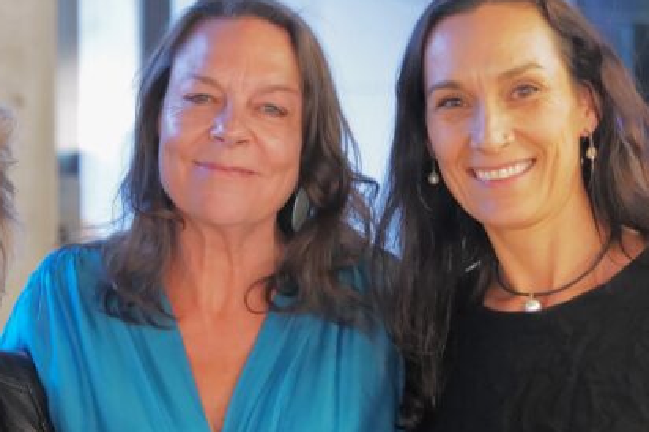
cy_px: 328
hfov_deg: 12.1
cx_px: 82
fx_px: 3044
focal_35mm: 169
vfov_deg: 8.1
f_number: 2.8
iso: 3200
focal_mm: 45
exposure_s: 1/80
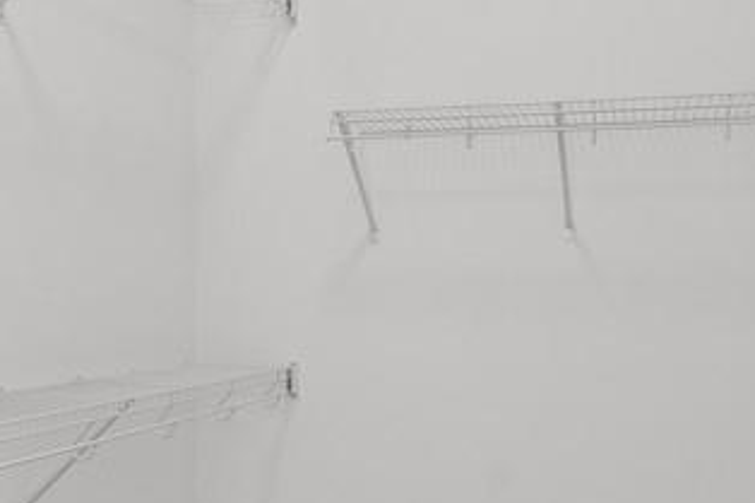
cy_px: 277
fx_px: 901
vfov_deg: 31.1
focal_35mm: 43
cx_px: 428
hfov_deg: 45.3
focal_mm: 10
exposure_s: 1/25
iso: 200
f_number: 8
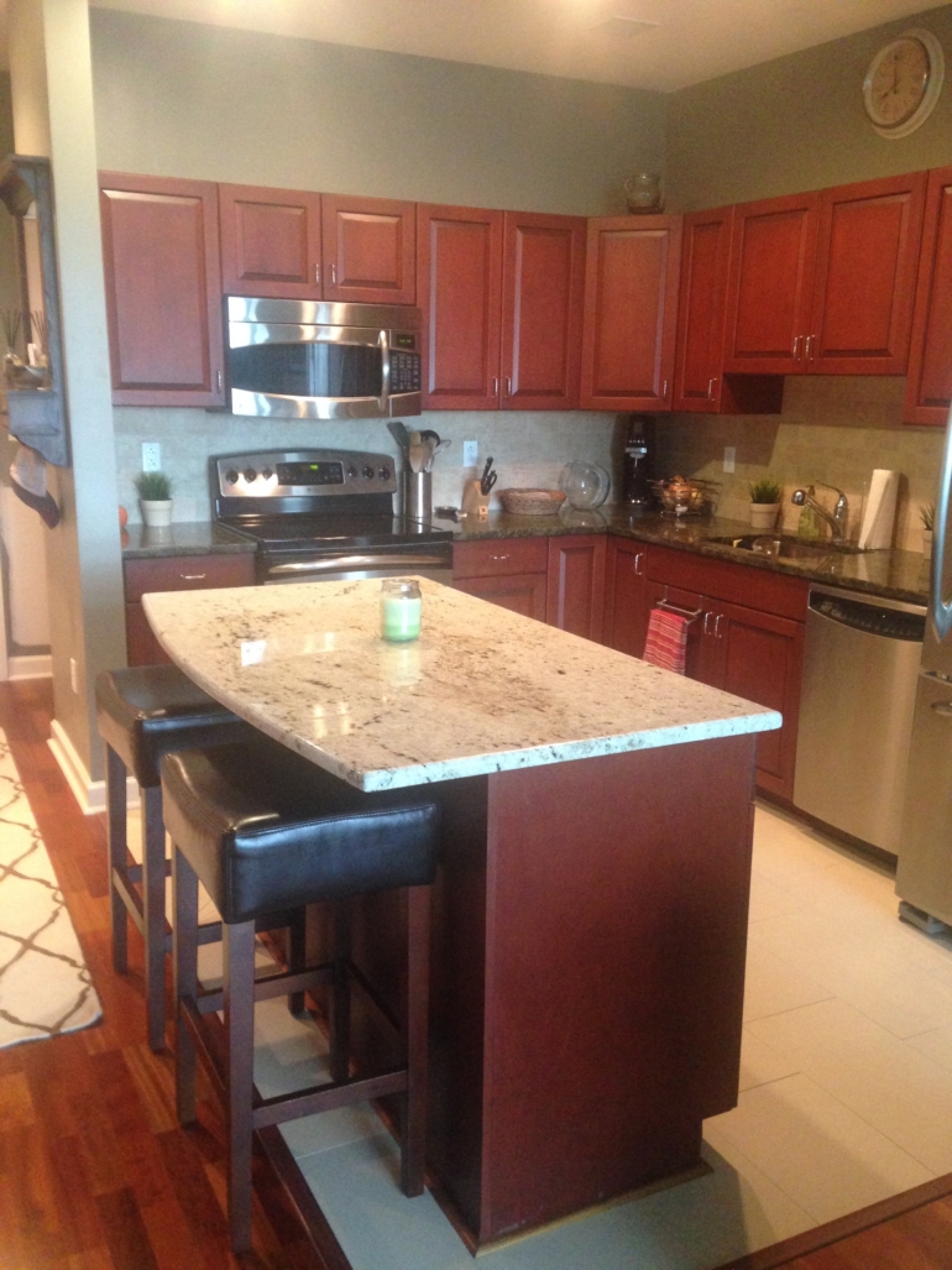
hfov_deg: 42.9
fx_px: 1210
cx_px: 476
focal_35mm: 33
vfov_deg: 55.4
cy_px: 635
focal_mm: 4.12
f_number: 2.4
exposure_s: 1/17
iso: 400
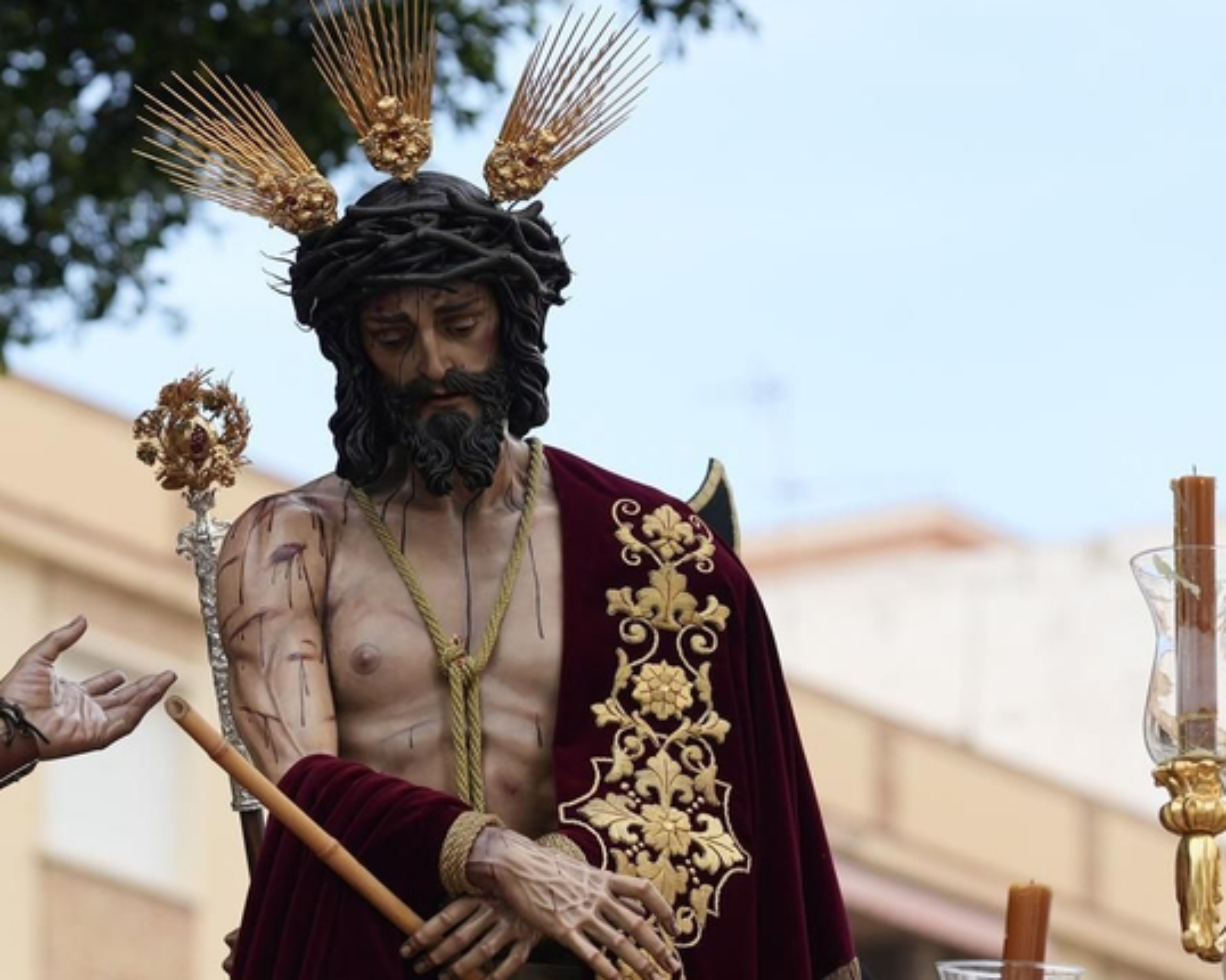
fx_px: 10628
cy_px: 1007
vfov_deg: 5.3
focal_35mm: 293
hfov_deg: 6.6
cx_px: 251
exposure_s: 1/1000
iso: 100
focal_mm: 105
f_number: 2.8
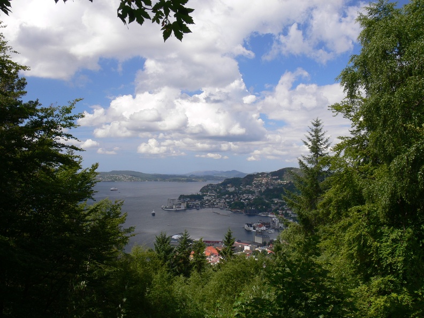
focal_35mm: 35
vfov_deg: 40.7
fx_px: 429
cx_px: 212
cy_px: 159
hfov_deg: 52.6
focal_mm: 7.4
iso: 80
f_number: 5.6
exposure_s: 1/125
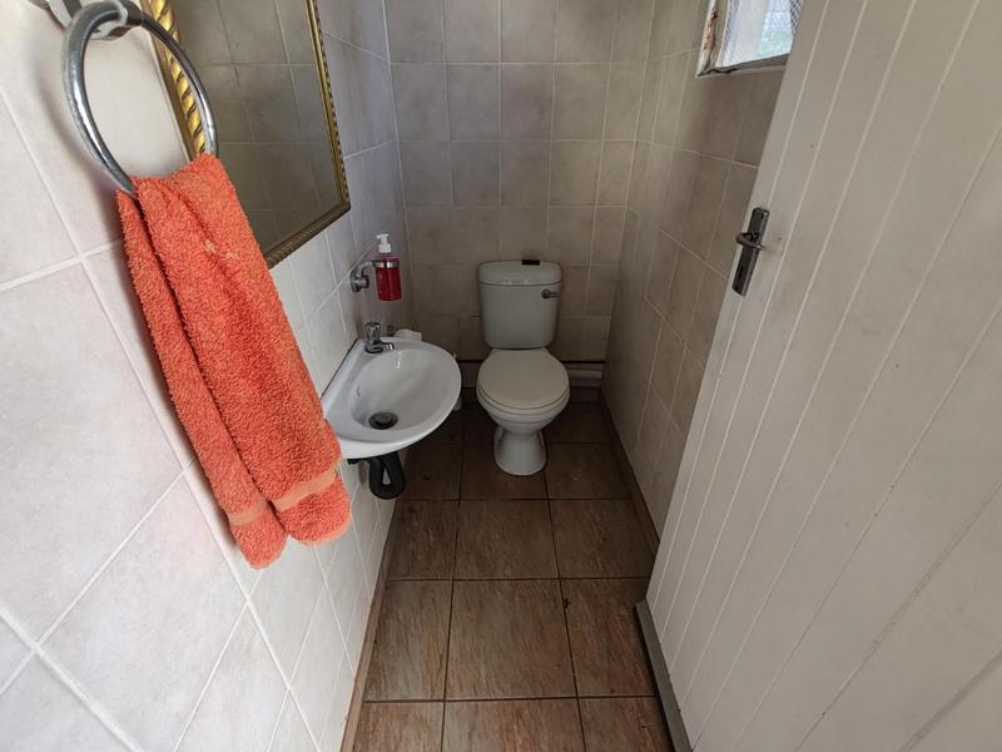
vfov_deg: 78.1
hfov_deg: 94.5
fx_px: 463
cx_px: 501
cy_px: 376
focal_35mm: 16
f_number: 2.2
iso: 64
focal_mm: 1.96
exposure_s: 1/50
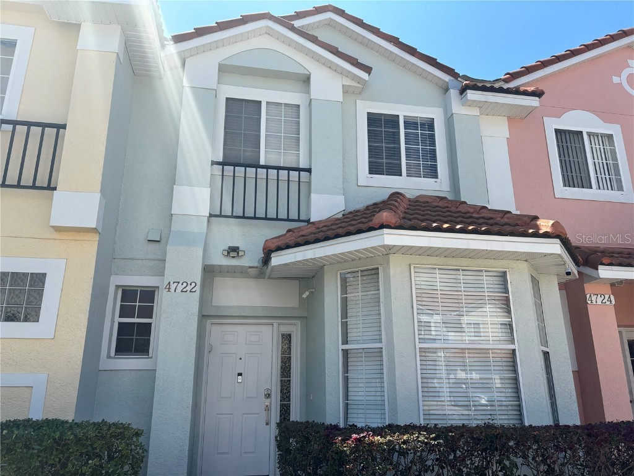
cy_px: 238
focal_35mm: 26
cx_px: 317
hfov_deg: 67.3
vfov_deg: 53.1
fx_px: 476
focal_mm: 5.96
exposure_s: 1/2513
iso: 50
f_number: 1.6
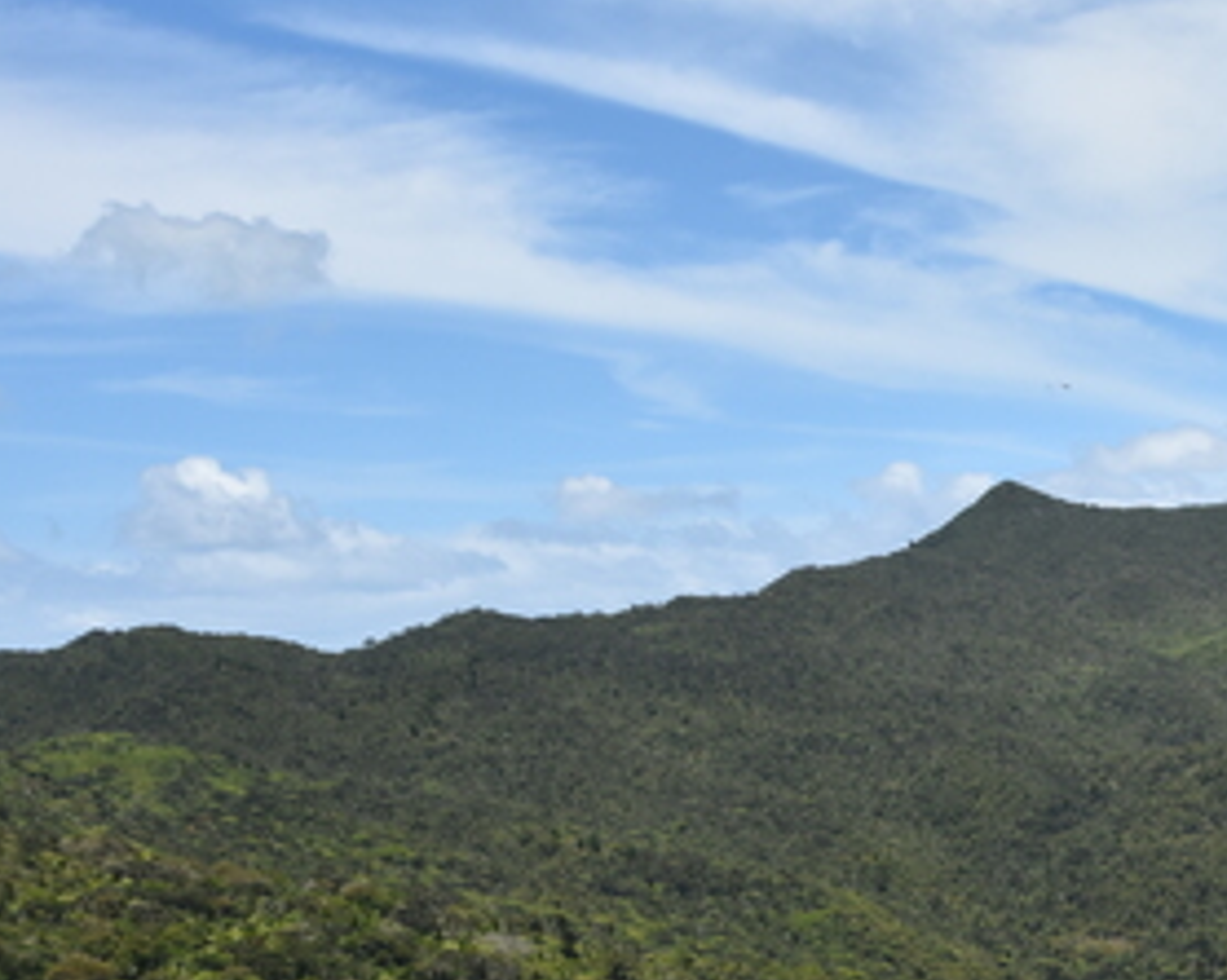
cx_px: 1218
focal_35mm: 73
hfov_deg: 24.9
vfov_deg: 20.8
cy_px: 759
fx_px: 2649
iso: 160
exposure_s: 1/500
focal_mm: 20
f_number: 8
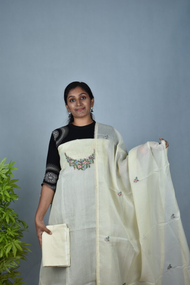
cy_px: 142
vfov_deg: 37.9
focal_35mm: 52
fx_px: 416
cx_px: 95
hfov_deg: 25.8
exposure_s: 1/60
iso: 200
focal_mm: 35
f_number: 5.6
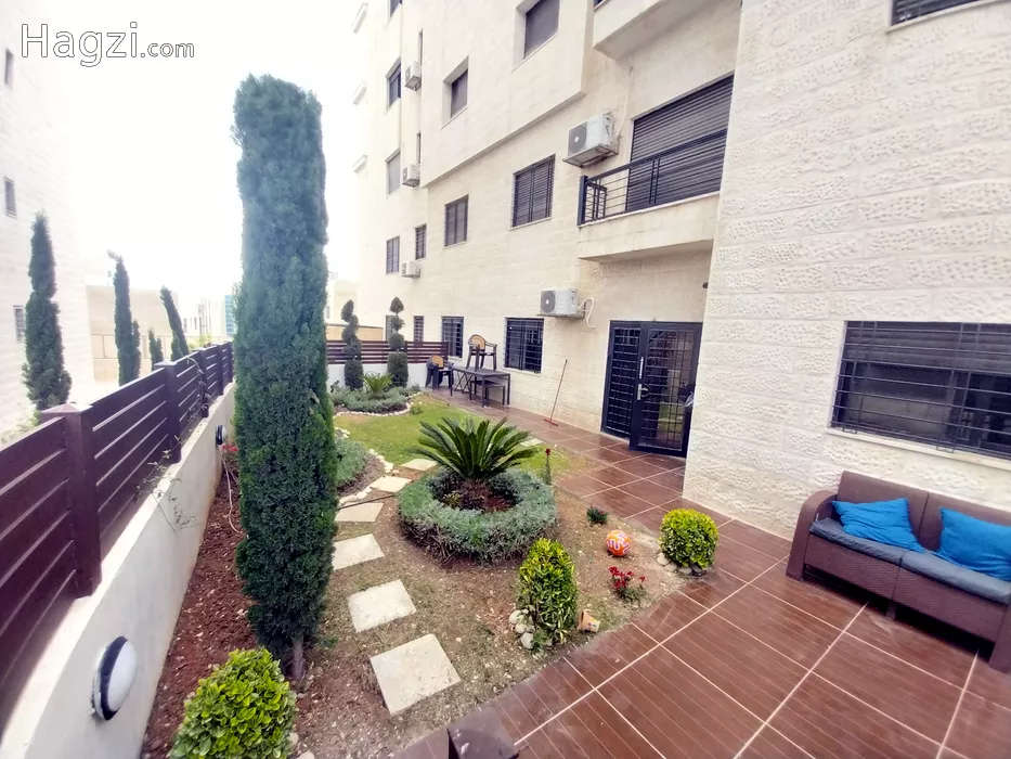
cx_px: 506
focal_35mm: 13
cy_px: 380
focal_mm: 1.3
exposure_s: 1/50
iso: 64
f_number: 2.2
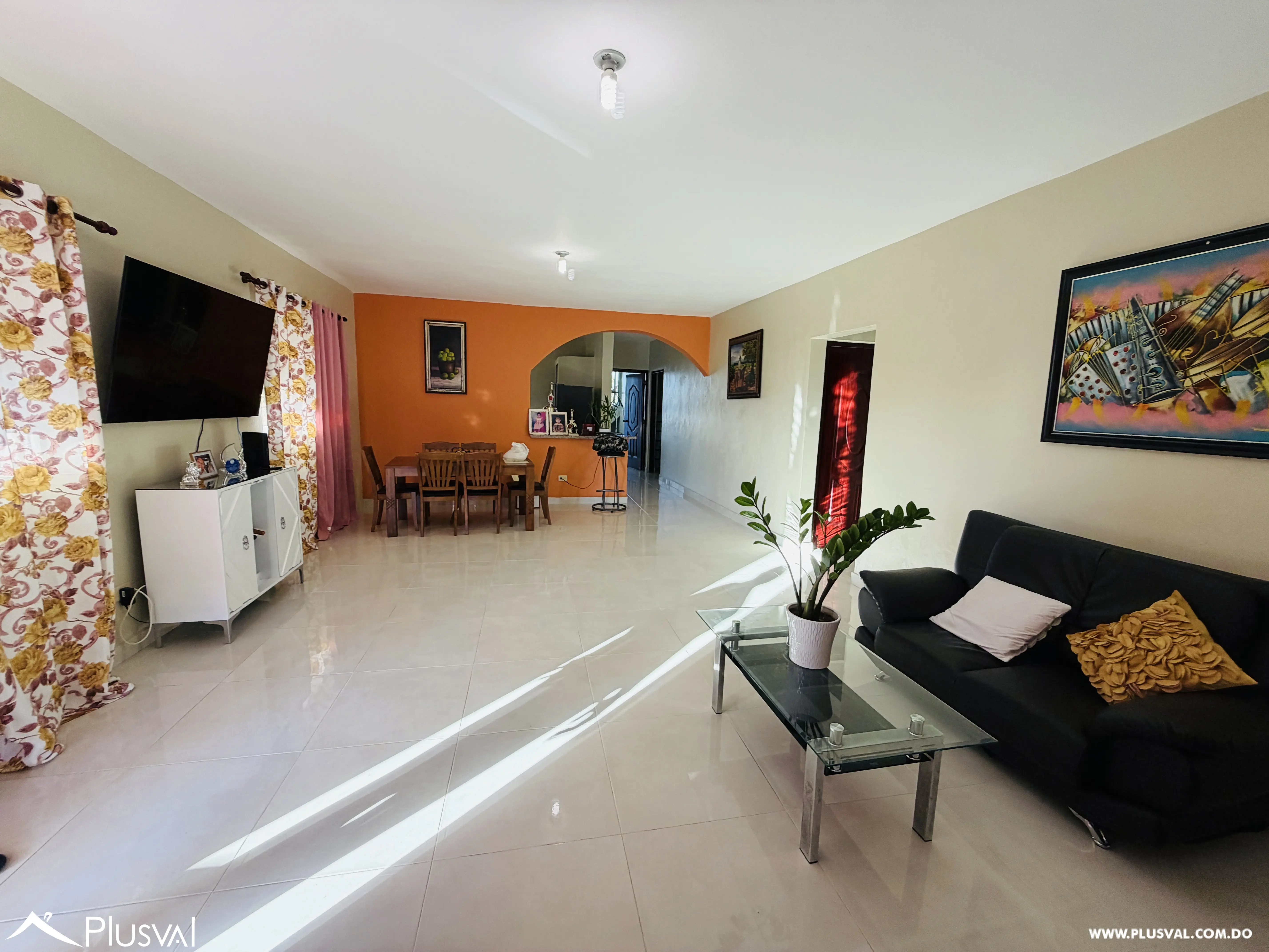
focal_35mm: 14
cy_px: 476
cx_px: 634
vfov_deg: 85.7
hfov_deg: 102.1
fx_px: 513
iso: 125
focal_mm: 2.22
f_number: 2.2
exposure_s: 1/120
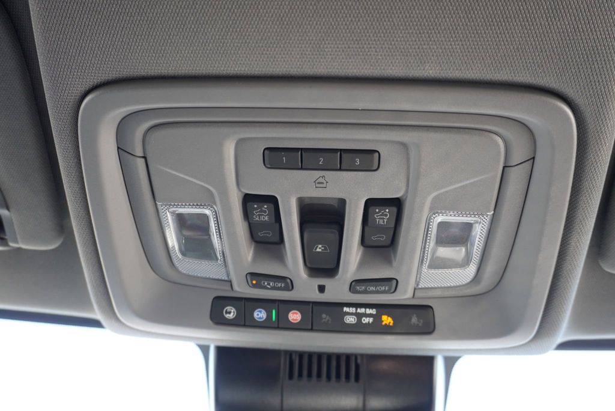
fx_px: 564
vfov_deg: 40.0
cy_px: 206
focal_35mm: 33
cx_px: 308
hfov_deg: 57.2
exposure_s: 1/60
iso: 320
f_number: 4
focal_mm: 22
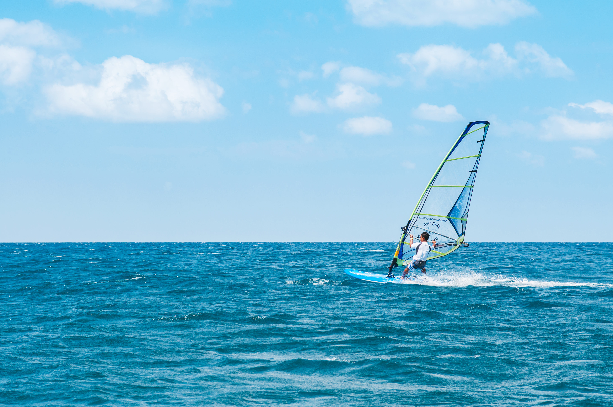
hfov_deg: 24.6
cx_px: 306
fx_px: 1403
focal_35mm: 82
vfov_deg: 16.5
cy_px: 204
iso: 160
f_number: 6.3
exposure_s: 1/1250
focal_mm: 55
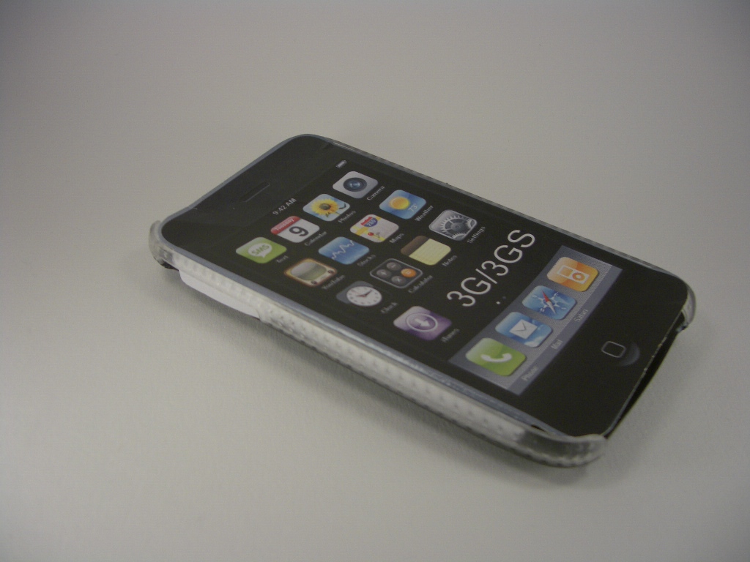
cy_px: 281
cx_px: 375
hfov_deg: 52.6
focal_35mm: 35
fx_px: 758
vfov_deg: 40.7
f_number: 2.6
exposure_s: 1/500
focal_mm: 5.8
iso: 50
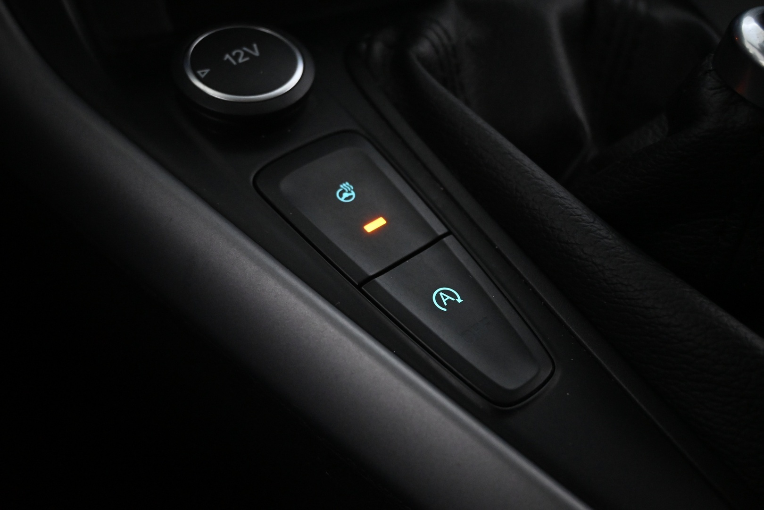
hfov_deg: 52.2
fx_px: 780
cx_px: 382
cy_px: 255
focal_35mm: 37
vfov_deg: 36.2
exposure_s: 1/40
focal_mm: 24.5
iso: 4500
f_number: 4.2
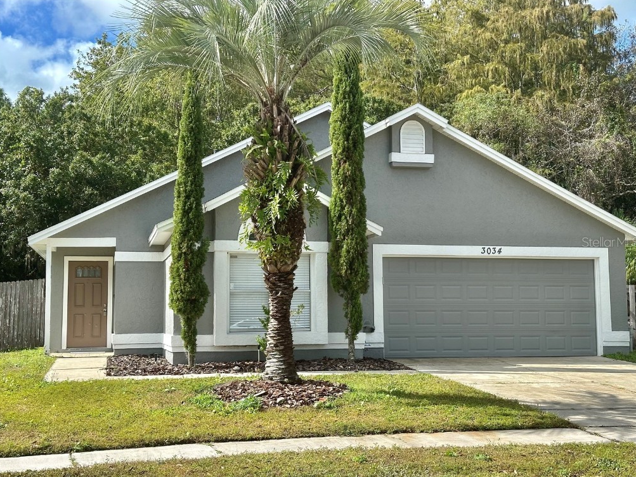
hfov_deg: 38.9
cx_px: 317
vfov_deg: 29.7
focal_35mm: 49
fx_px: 900
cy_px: 242
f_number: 1.78
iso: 64
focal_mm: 6.86
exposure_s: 1/2469
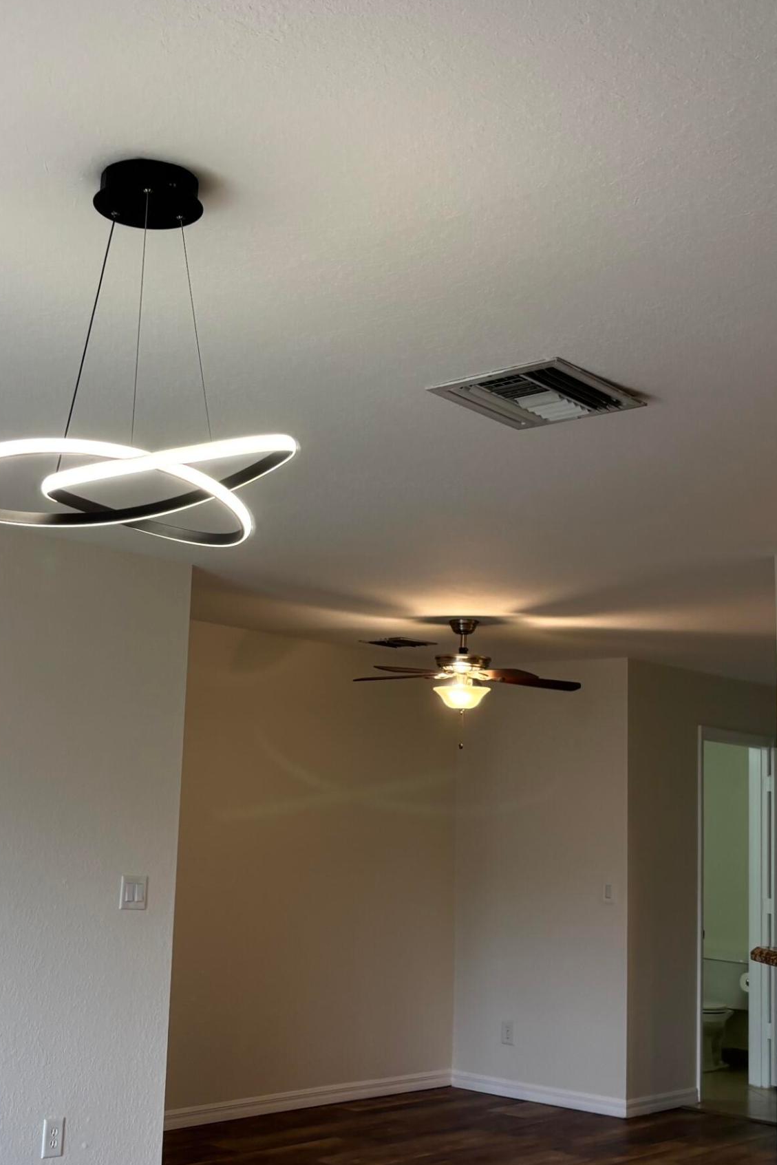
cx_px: 265
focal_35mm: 46
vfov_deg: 42.7
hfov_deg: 29.1
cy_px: 612
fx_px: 1489
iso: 100
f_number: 1.6
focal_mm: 5.96
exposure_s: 1/120
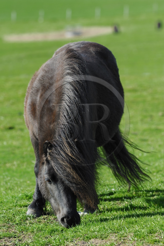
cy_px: 123
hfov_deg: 6.8
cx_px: 82
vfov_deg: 10.2
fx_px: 1384
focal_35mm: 202
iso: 100
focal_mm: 135
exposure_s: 1/250
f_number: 4.2
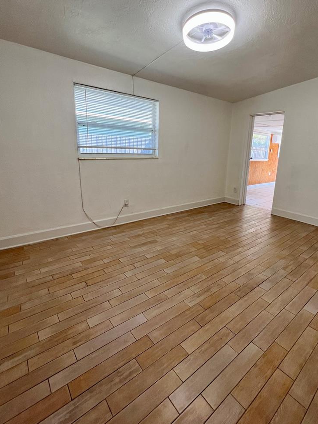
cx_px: 180
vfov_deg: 94.3
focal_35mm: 16
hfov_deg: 77.7
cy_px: 195
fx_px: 196
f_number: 1.8
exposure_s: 1/101
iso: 64
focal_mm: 1.57
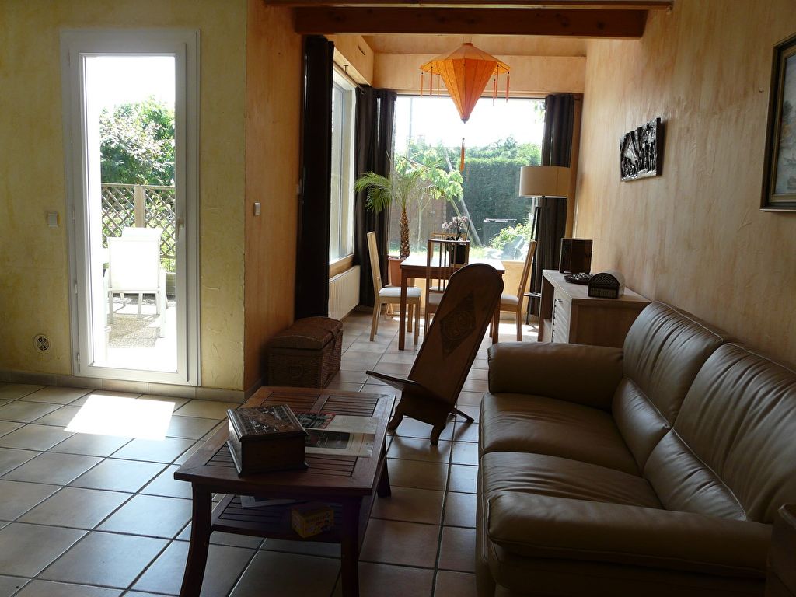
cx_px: 398
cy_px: 298
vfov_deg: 49.7
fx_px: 644
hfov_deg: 63.4
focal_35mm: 28
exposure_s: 1/100
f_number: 3.6
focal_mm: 4.6
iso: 100
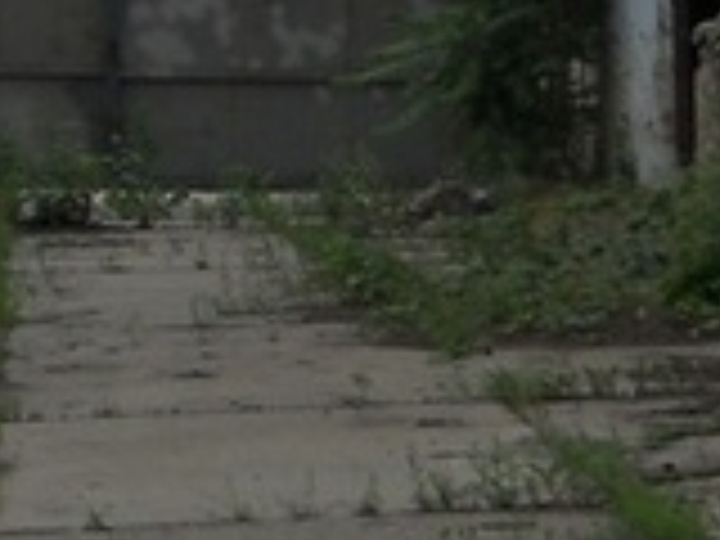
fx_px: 4264
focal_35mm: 205
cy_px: -252
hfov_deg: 9.6
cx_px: 81
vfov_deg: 7.1
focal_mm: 6.72
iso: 80
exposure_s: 1/320
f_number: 5.5
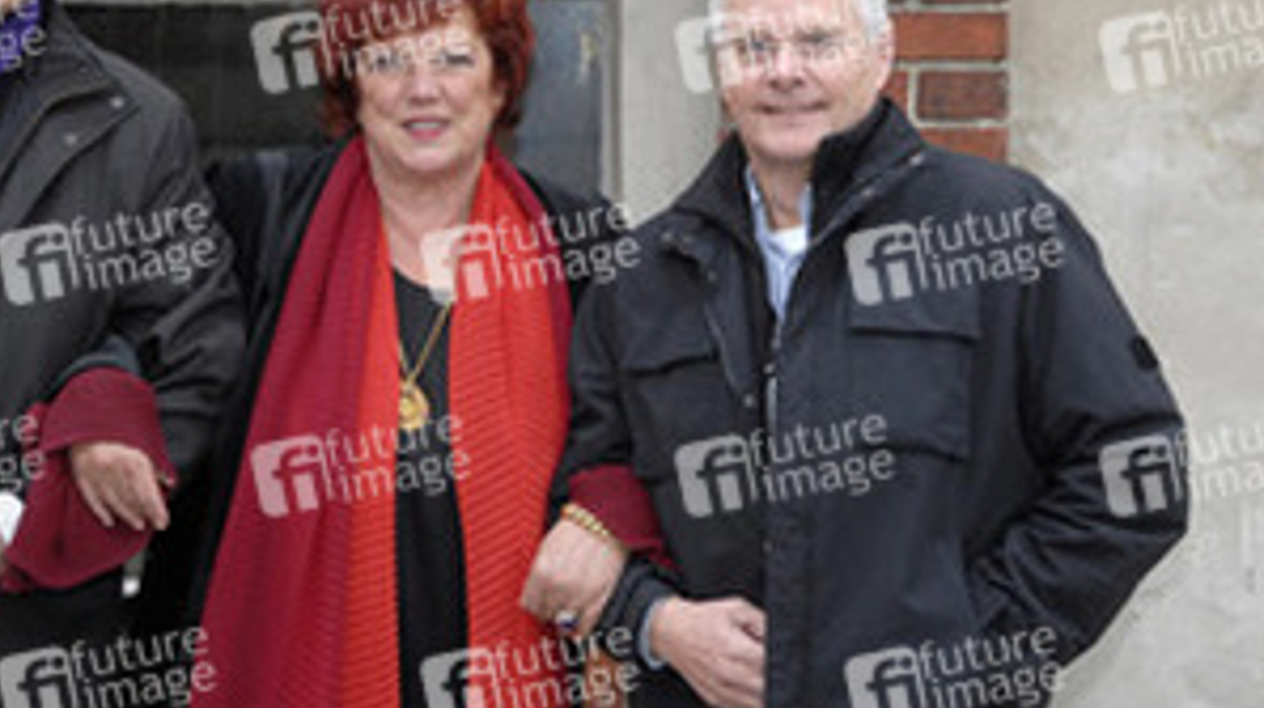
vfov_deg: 13.3
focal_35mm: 90
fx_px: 3014
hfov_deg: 23.6
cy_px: 148
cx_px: 411
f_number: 5.6
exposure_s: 1/125
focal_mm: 38
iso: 500
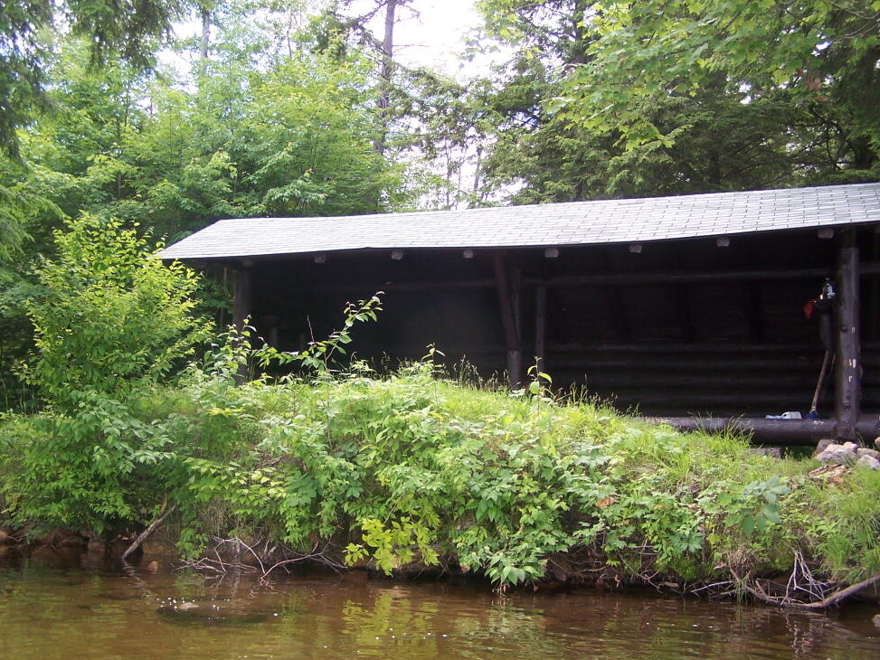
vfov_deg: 36.0
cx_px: 461
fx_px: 1017
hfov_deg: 46.8
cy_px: 342
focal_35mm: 40
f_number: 2.8
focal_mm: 6.3
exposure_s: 1/100
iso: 80
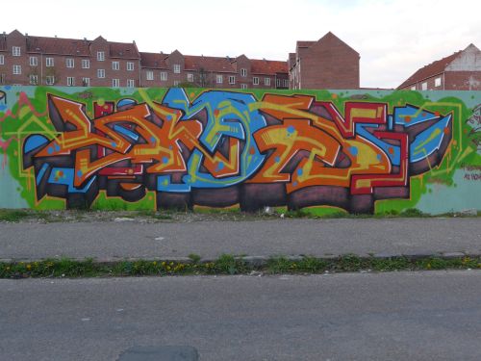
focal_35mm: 37
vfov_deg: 38.7
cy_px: 180
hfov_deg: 50.1
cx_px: 240
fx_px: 514
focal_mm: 8
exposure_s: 1/60
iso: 160
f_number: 5
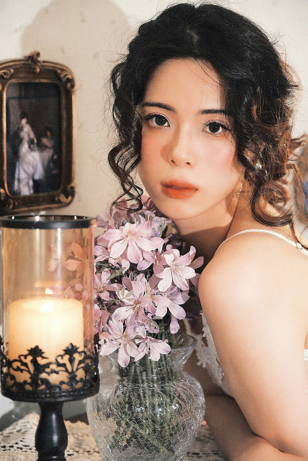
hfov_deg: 16.5
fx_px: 1065
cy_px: 230
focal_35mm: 83
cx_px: 154
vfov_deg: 24.5
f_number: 2.8
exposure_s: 1/30
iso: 160
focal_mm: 55
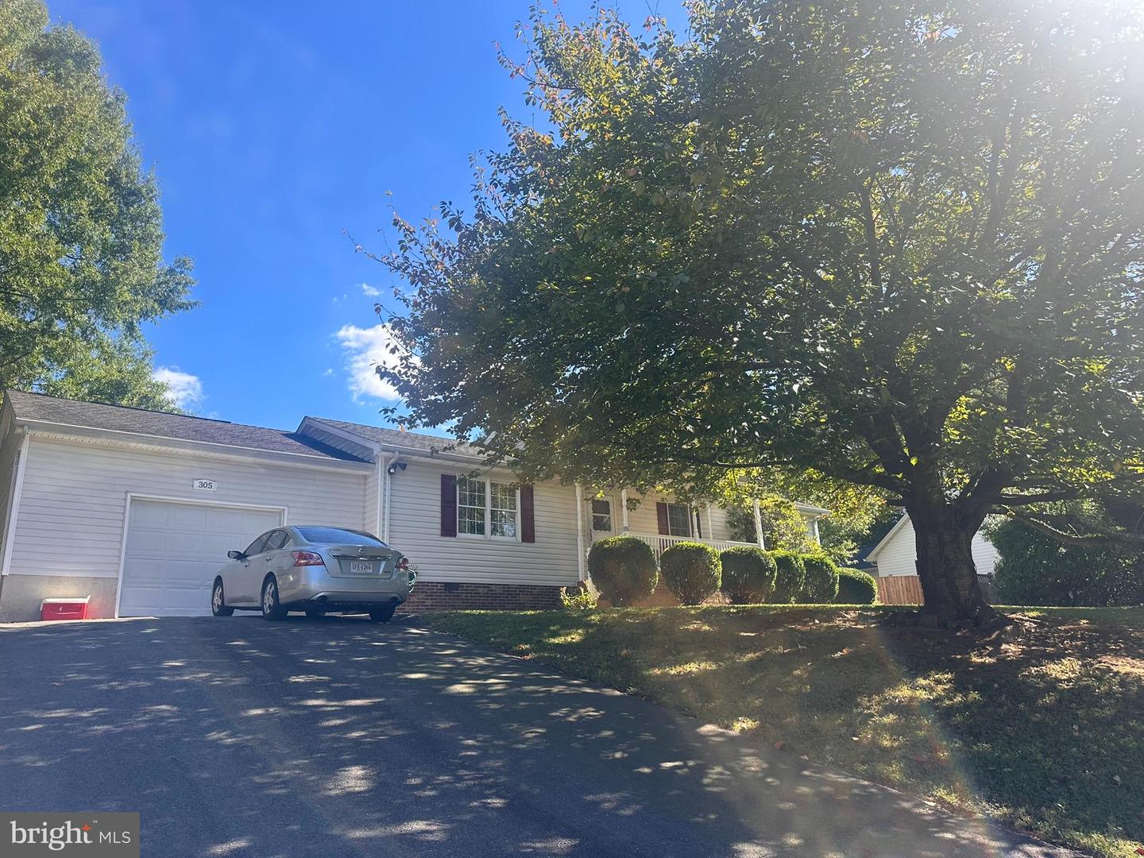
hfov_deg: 71.6
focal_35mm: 24
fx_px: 793
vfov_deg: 56.8
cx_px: 572
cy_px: 429
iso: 80
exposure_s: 1/1517
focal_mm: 6.86
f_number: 1.78
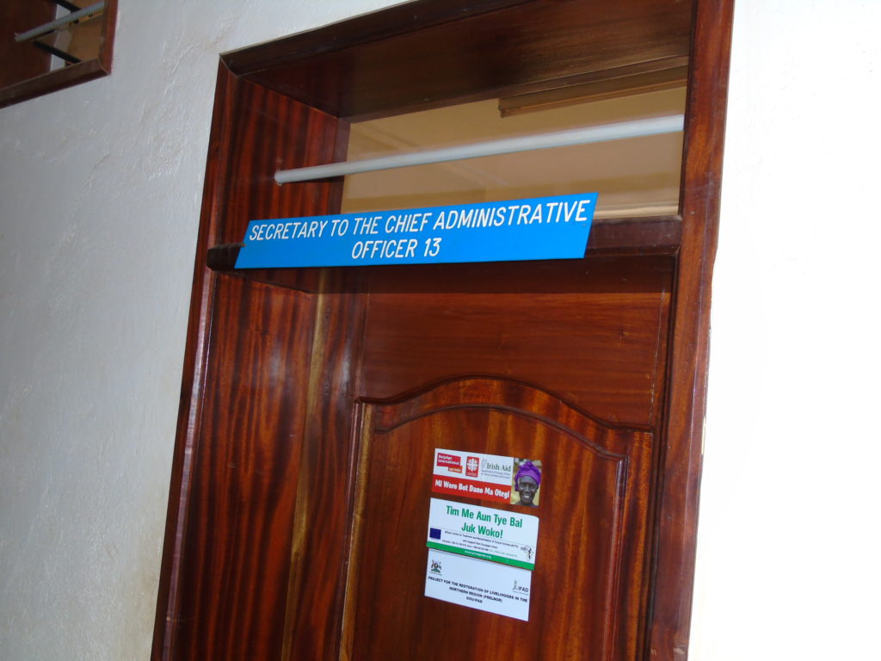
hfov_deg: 54.0
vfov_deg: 41.8
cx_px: 440
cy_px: 330
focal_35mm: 34
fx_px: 865
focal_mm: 6.1
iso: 200
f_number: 3.8
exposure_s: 1/40
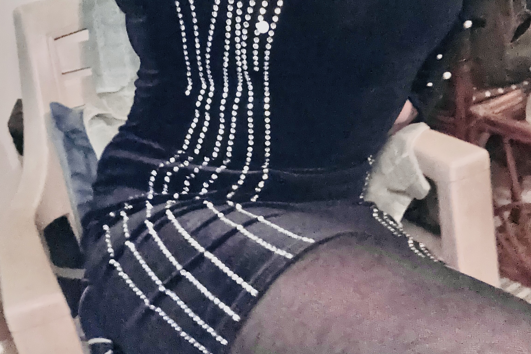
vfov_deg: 31.8
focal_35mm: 42
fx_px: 619
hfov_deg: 46.4
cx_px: 263
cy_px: 152
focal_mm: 2.69
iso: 2000
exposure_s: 1/16
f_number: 1.9
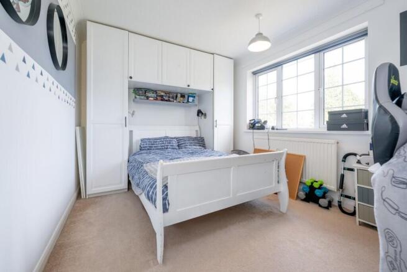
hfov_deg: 104.2
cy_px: 136
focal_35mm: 14
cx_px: 204
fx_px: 158
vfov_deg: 81.2
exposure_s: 1/15
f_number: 7.1
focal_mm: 14
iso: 200
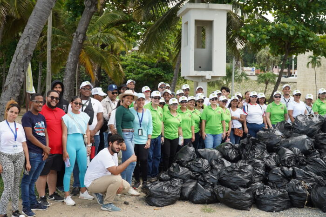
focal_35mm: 39
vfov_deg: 34.2
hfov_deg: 49.5
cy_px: 108
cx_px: 163
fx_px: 353
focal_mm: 26
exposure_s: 1/400
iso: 250
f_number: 5
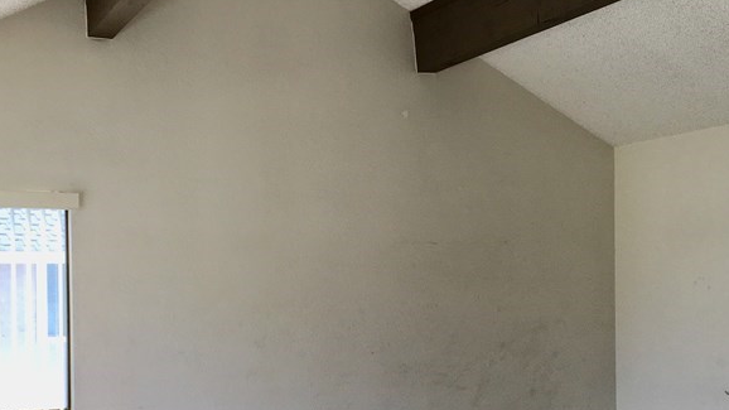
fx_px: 1082
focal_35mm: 56
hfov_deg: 37.2
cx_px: 319
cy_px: 312
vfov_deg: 21.2
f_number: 2.2
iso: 25
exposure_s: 1/120
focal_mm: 4.15
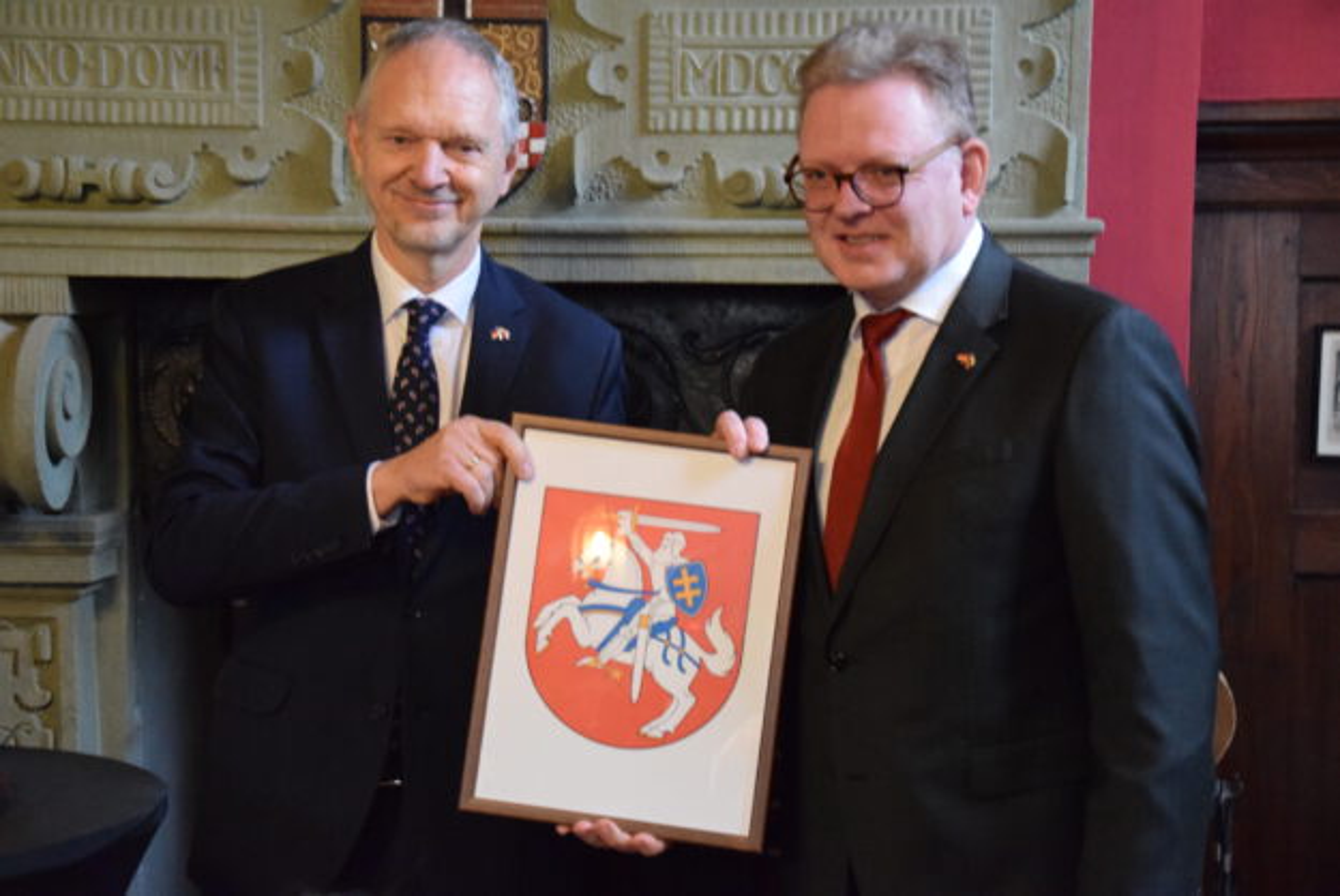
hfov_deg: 27.0
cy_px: 448
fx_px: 2794
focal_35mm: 75
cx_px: 670
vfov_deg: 18.2
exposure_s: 1/50
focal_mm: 50
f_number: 5
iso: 6400
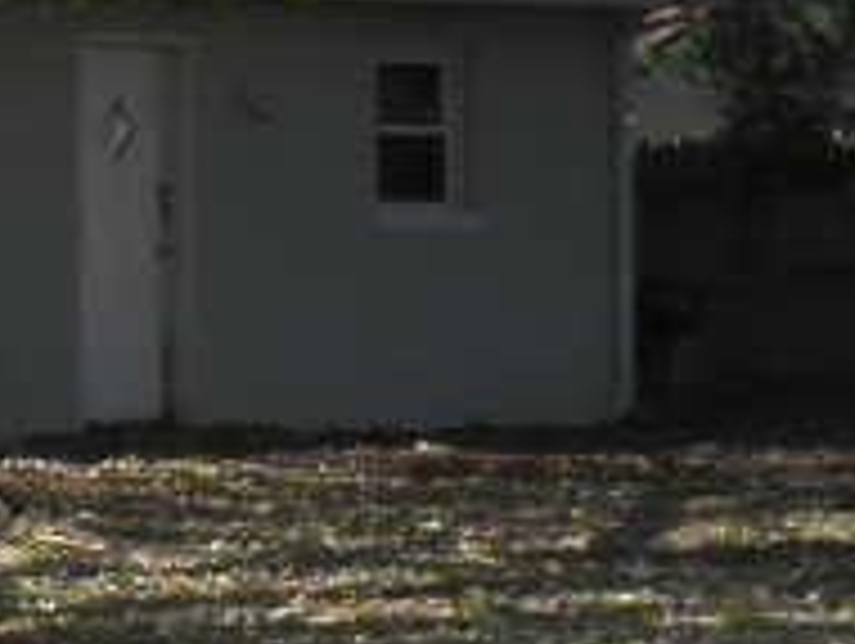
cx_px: -1444
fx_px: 4996
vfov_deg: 7.3
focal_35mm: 202
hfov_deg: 8.6
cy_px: -122
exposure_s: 1/125
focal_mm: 5.5
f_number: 5.9
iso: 50
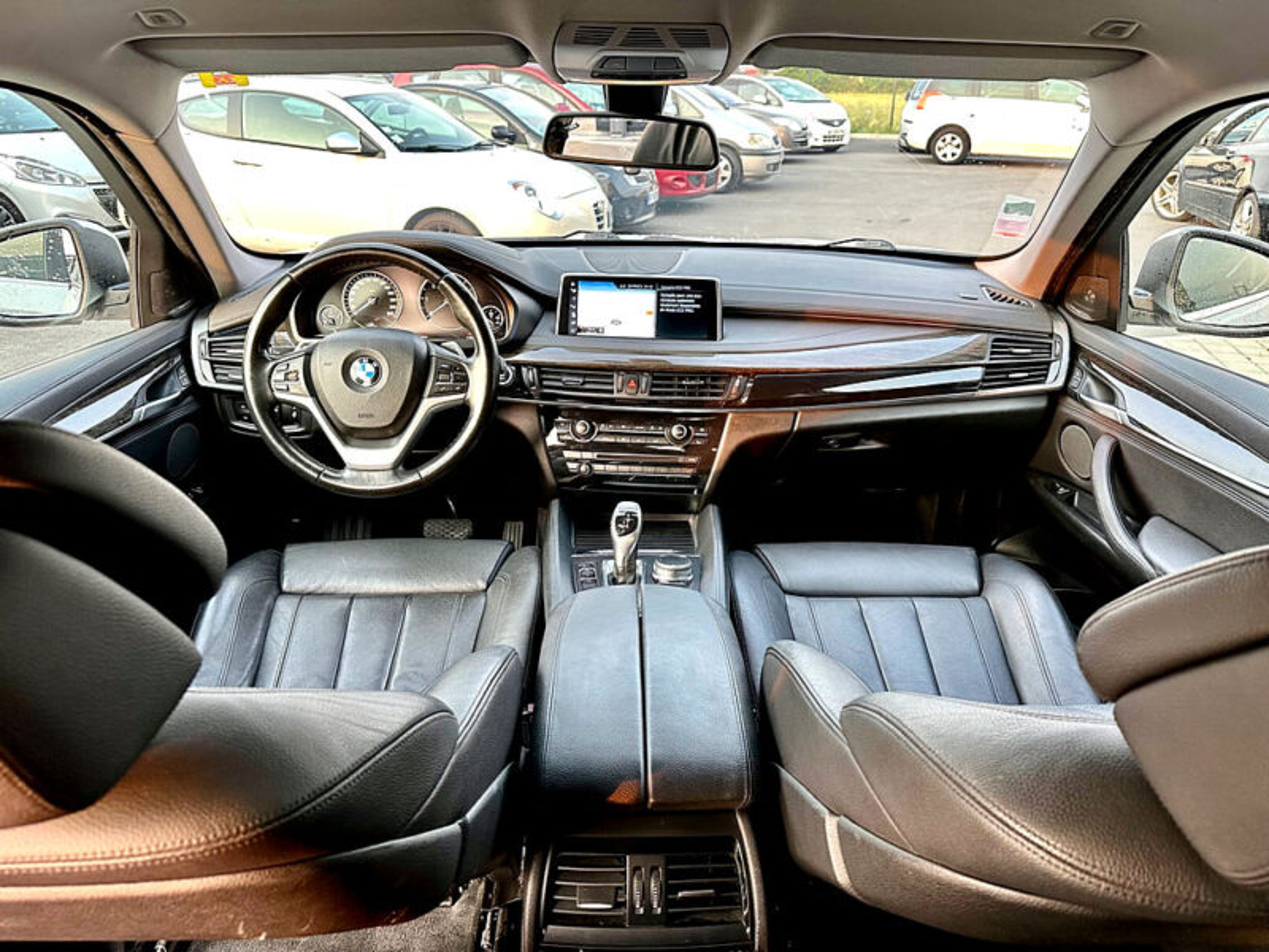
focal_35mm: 24
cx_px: 634
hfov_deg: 71.6
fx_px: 880
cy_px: 476
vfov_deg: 56.8
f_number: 1.78
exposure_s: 1/101
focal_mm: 6.86
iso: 200
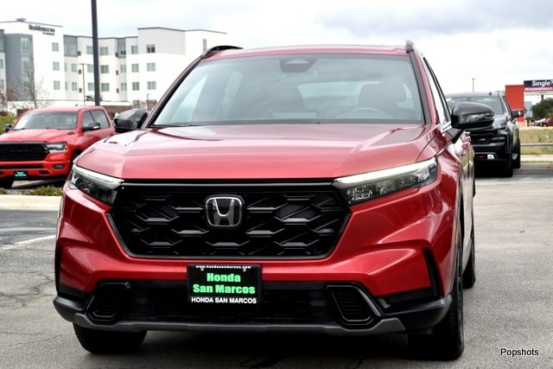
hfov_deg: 27.0
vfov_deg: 18.2
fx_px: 1152
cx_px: 276
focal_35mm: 75
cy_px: 184
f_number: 8
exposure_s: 1/250
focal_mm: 50
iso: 220
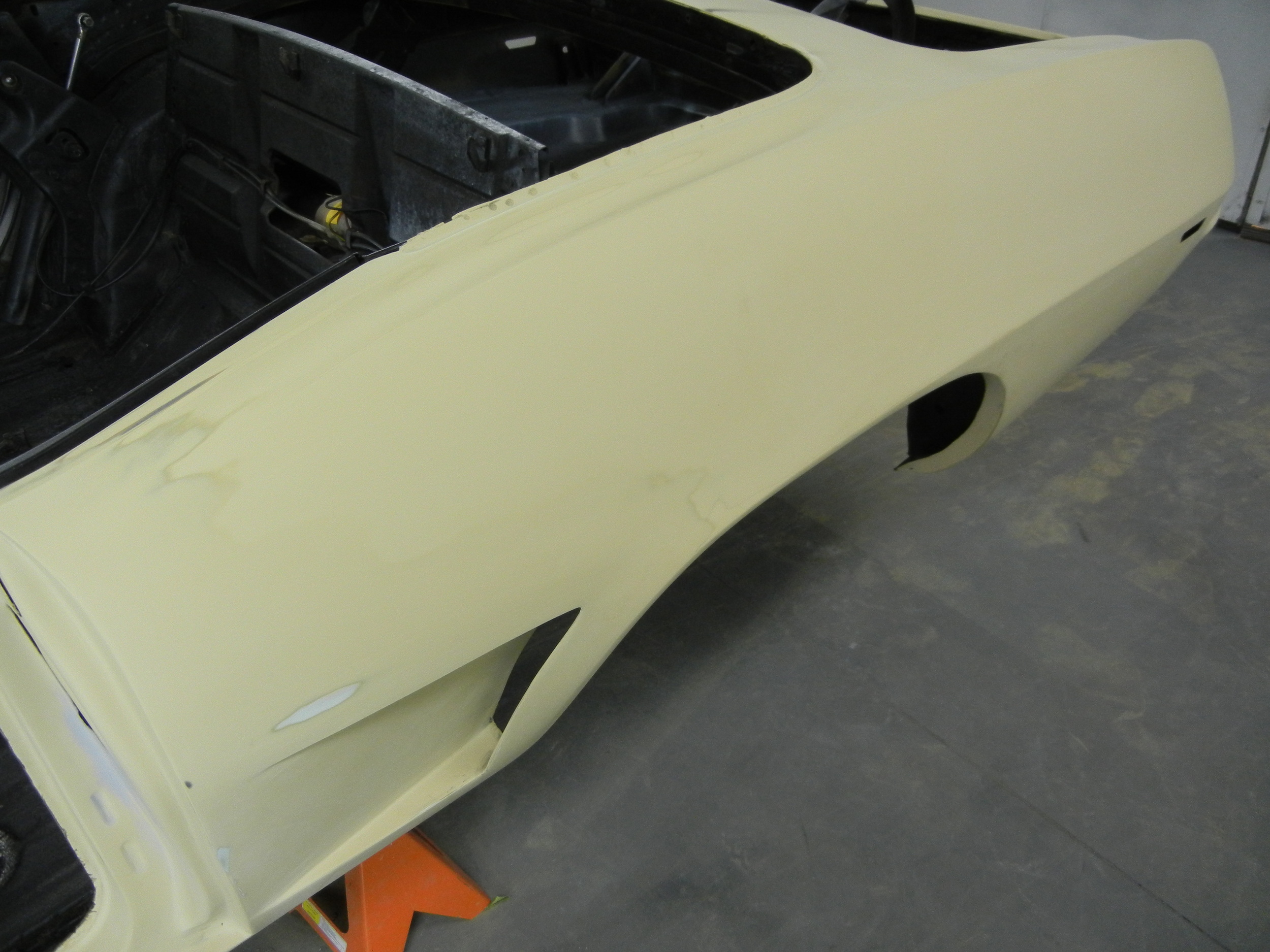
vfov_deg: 46.8
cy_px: 476
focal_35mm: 30
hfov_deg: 60.0
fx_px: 1101
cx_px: 635
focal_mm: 5.4
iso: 392
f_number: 3.5
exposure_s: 1/30
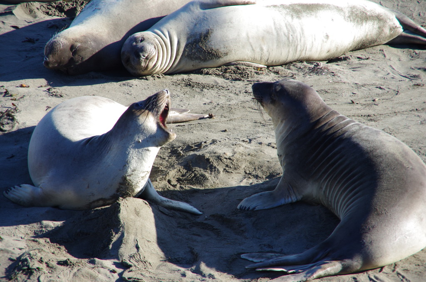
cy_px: 141
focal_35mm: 202
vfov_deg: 6.8
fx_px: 2391
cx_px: 213
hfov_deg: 10.2
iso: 100
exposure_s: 1/200
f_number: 5.6
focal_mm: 135
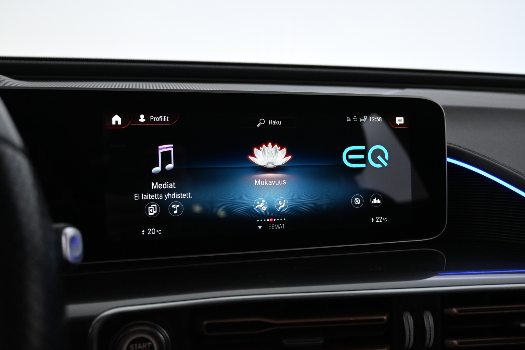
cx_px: 262
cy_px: 175
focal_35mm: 34
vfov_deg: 39.1
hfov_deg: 56.1
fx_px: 492
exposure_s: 1/40
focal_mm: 22.5
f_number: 4
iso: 2000
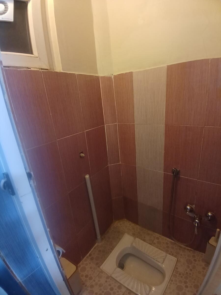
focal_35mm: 17
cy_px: 148
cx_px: 110
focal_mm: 1.4
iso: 320
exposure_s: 1/25
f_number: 2.2
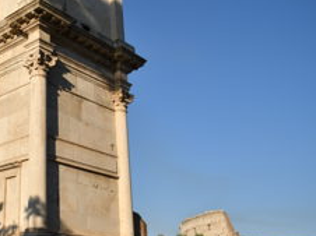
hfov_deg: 39.2
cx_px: 50
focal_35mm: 46
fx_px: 419
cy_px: 125
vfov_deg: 31.5
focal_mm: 18
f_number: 3.5
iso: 320
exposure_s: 1/8000
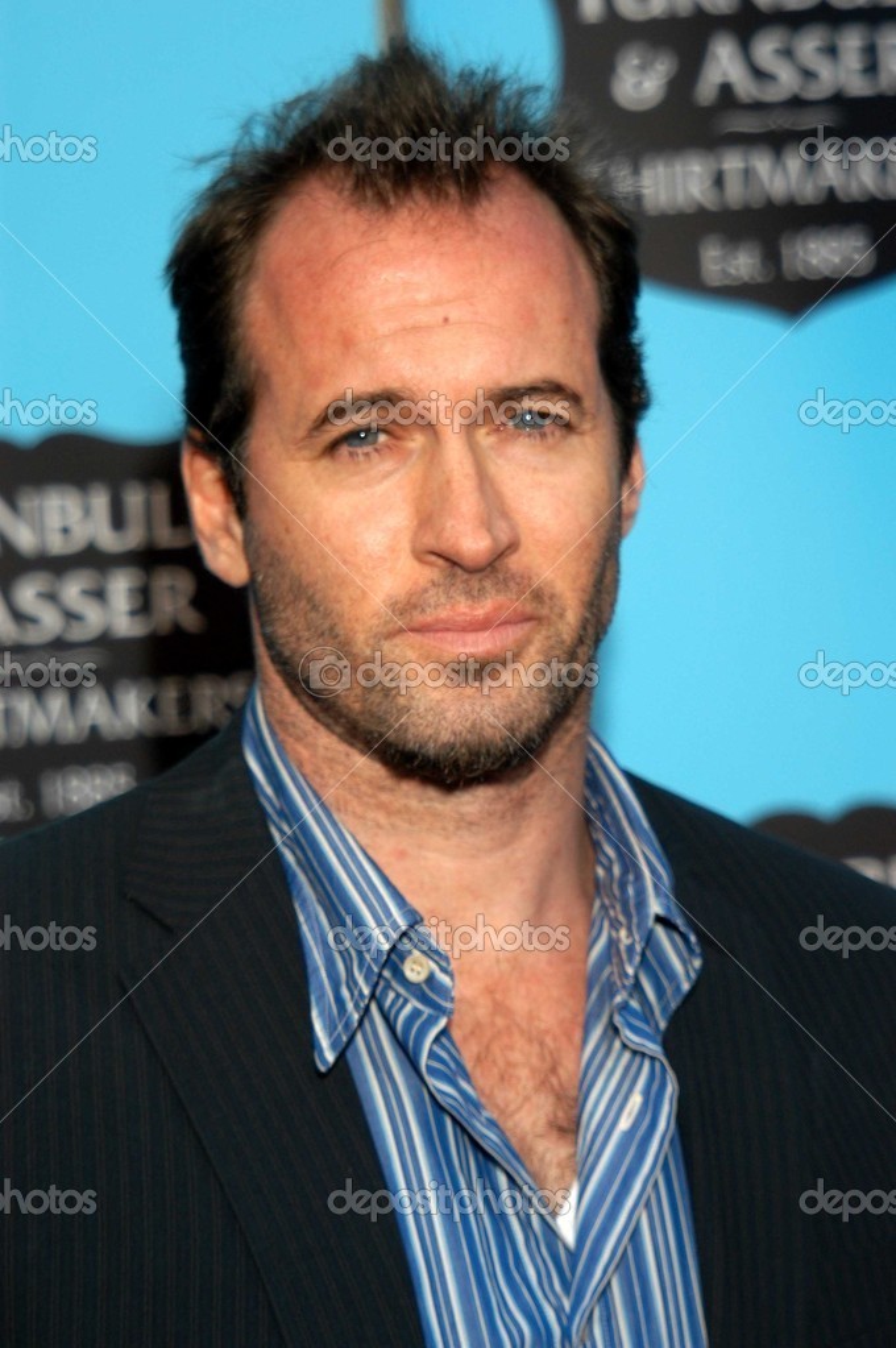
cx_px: 448
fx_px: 5611
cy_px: 674
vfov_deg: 13.7
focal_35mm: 150
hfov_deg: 9.1
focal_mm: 100
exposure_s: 1/180
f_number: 5.6
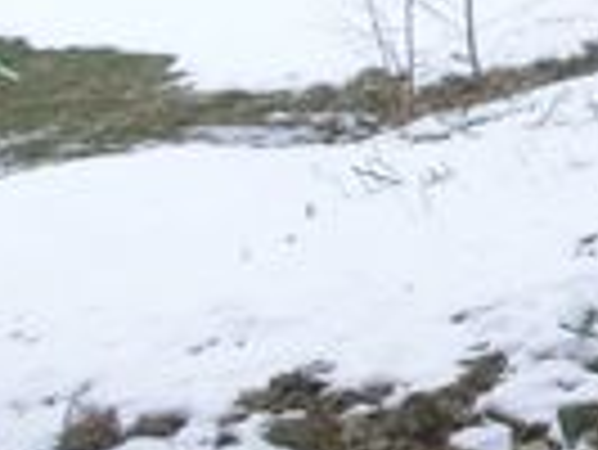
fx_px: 1937
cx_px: 1160
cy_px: 20
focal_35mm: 112
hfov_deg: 14.7
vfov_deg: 13.1
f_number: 3
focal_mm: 4.24
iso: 80
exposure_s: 1/250
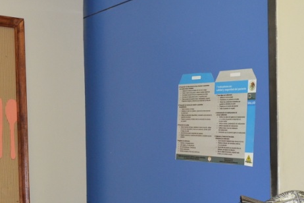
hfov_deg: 27.1
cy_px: 186
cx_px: 53
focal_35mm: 73
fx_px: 616
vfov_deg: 18.3
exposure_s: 1/60
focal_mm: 22
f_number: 5.6
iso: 1250
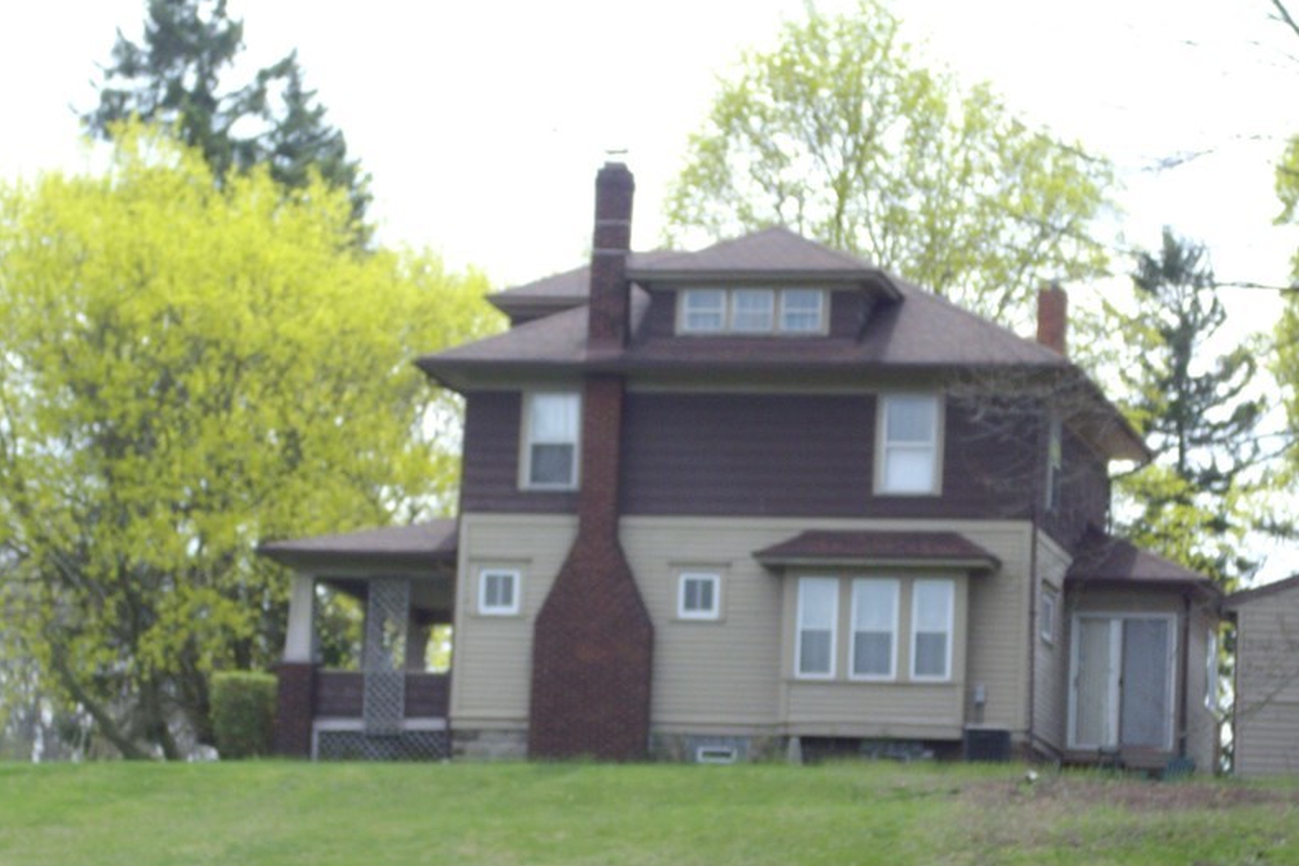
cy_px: 565
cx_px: 615
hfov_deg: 13.6
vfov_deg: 9.1
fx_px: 5449
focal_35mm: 151
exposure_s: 1/250
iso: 124
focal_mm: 18.6
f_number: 5.2
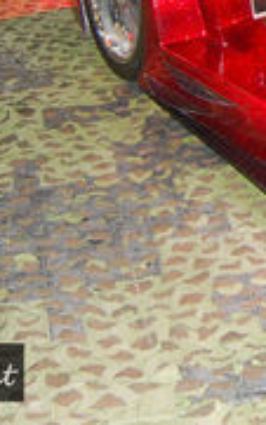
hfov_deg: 11.4
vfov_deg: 18.4
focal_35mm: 108
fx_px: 1254
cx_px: 454
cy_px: -73
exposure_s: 1/60
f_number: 3.8
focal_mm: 20
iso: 450
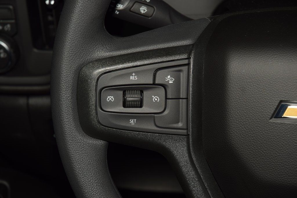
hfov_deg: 19.5
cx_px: 148
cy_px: 99
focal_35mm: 105
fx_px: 866
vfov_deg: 13.0
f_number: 8
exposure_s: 1/125
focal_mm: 70
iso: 100
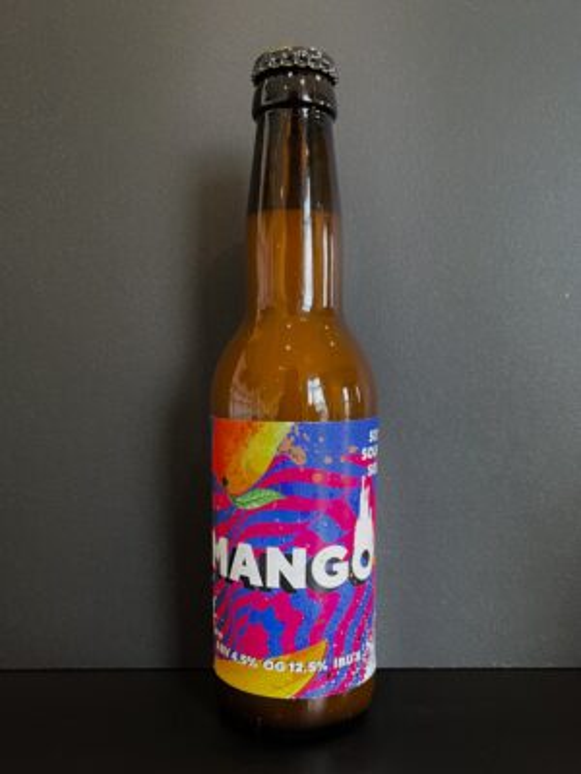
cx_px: 290
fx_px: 582
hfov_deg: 53.1
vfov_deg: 67.3
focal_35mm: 26
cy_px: 387
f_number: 1.6
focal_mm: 5.1
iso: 320
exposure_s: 1/50
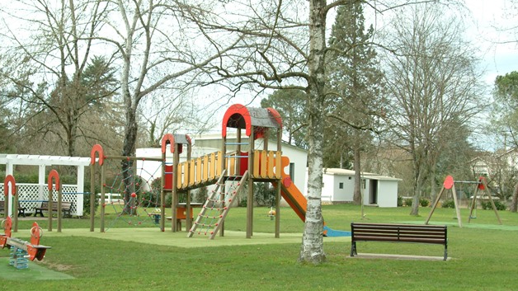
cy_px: 188
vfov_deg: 21.4
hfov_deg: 37.2
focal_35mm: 56
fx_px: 769
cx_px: 231
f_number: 8
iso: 400
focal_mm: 28
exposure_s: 1/250
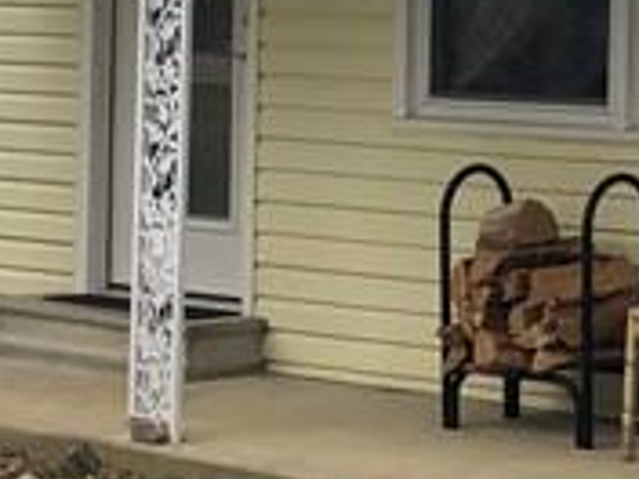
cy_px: -51
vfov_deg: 9.0
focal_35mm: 163
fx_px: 3009
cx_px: 915
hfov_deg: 11.7
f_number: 1.8
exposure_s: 1/1021
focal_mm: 3.99
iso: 20
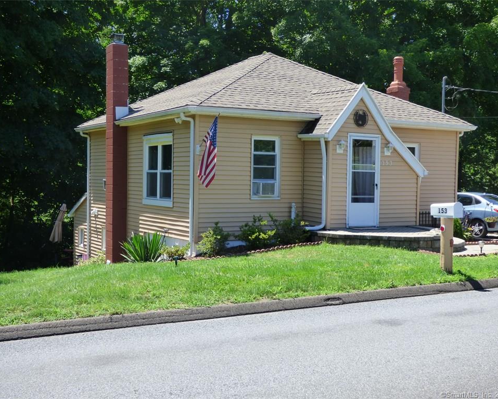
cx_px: 247
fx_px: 693
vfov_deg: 32.1
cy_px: 200
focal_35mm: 47
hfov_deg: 39.5
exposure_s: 1/500
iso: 200
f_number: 3.7
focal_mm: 7.79
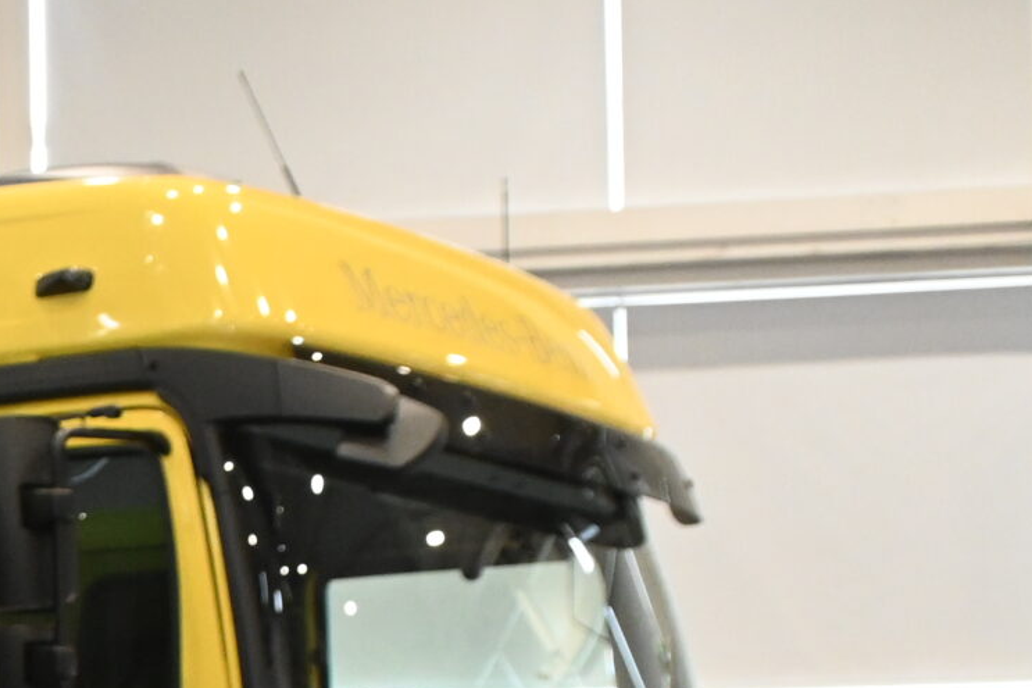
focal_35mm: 124
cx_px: -740
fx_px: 3554
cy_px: 1002
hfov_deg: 14.7
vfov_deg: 10.7
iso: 2000
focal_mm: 24
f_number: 4
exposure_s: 1/200
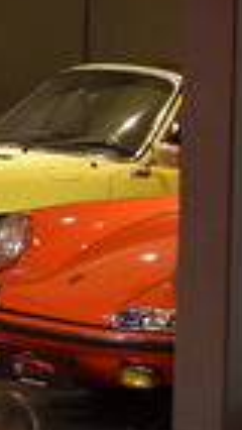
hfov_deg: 4.0
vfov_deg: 7.3
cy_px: 242
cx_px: -357
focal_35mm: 297
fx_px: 3382
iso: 800
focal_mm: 35
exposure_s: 1/60
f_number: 2.5
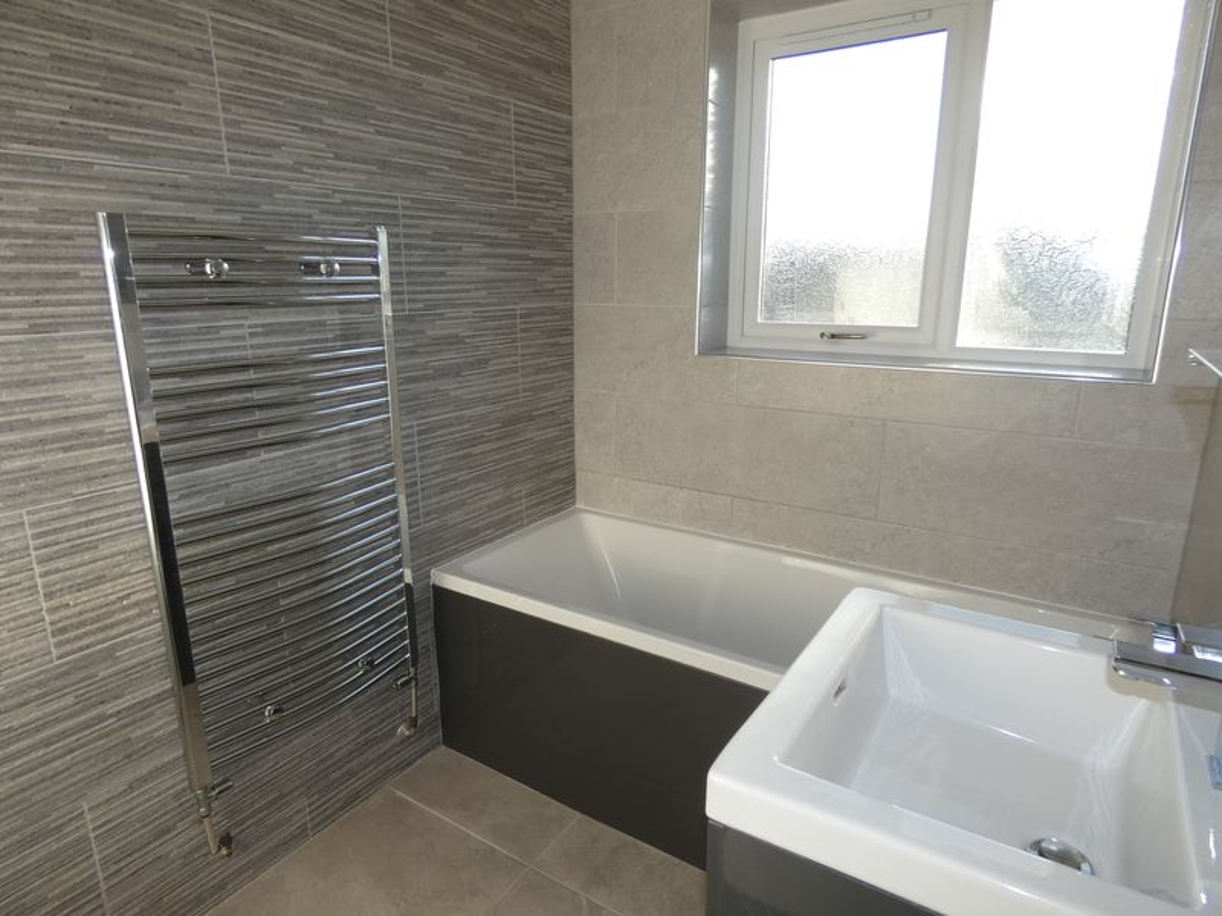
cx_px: 611
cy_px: 458
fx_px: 706
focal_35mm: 20
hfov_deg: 81.7
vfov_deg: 66.0
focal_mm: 3.6
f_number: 2.8
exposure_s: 1/250
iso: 80
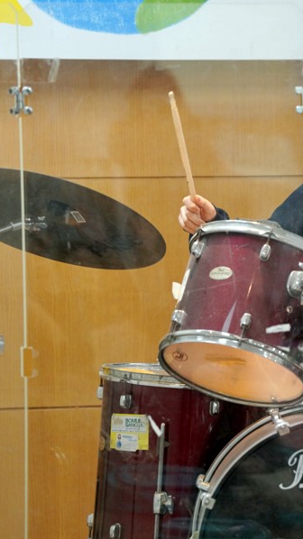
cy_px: 270
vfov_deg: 8.4
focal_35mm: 257
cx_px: 384
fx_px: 3674
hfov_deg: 4.7
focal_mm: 163
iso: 2500
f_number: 4
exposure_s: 1/200
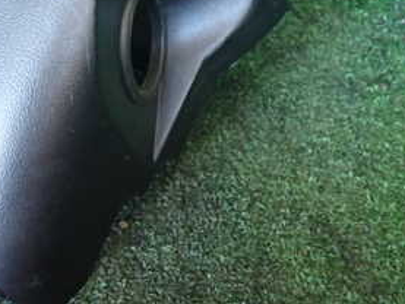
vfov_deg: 21.9
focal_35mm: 65
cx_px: 22
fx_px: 761
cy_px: 15
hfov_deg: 28.4
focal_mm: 5.4
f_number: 2.3
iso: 500
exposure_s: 1/30
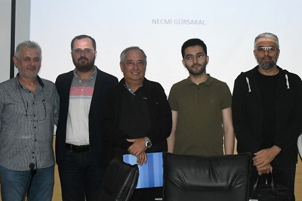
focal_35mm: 70
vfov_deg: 19.4
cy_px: 65
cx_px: 203
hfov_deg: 28.7
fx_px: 587
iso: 8000
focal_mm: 31
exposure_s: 1/200
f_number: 9
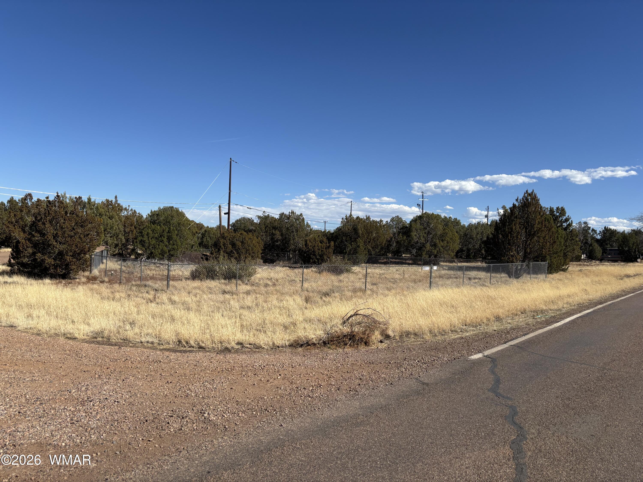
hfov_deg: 67.3
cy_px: 241
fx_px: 483
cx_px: 322
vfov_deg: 53.1
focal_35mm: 26
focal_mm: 5.96
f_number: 1.6
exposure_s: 1/4255
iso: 50
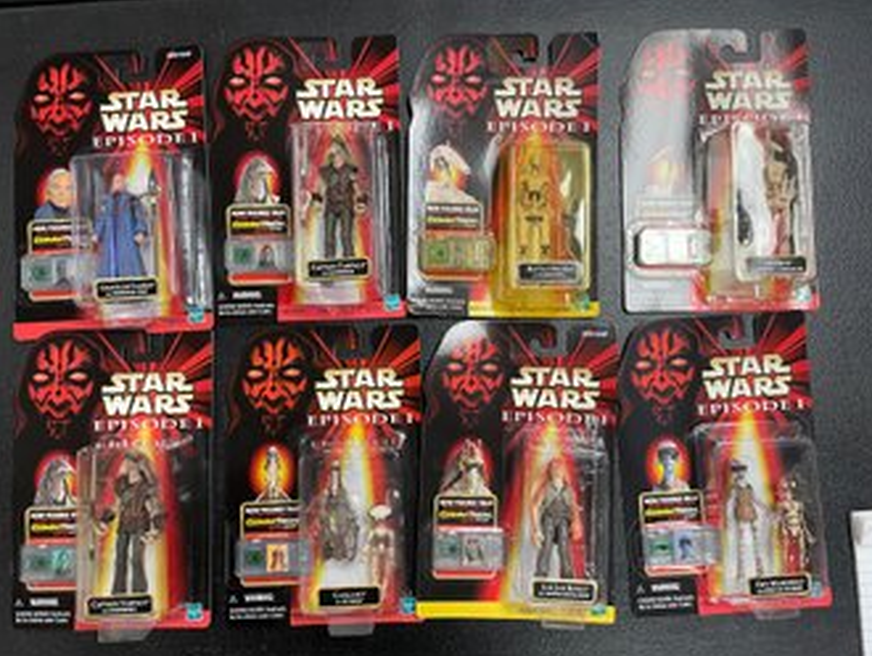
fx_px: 681
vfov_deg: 51.4
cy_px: 335
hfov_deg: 65.3
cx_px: 445
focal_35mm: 27
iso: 125
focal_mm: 4.2
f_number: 1.6
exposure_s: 1/60
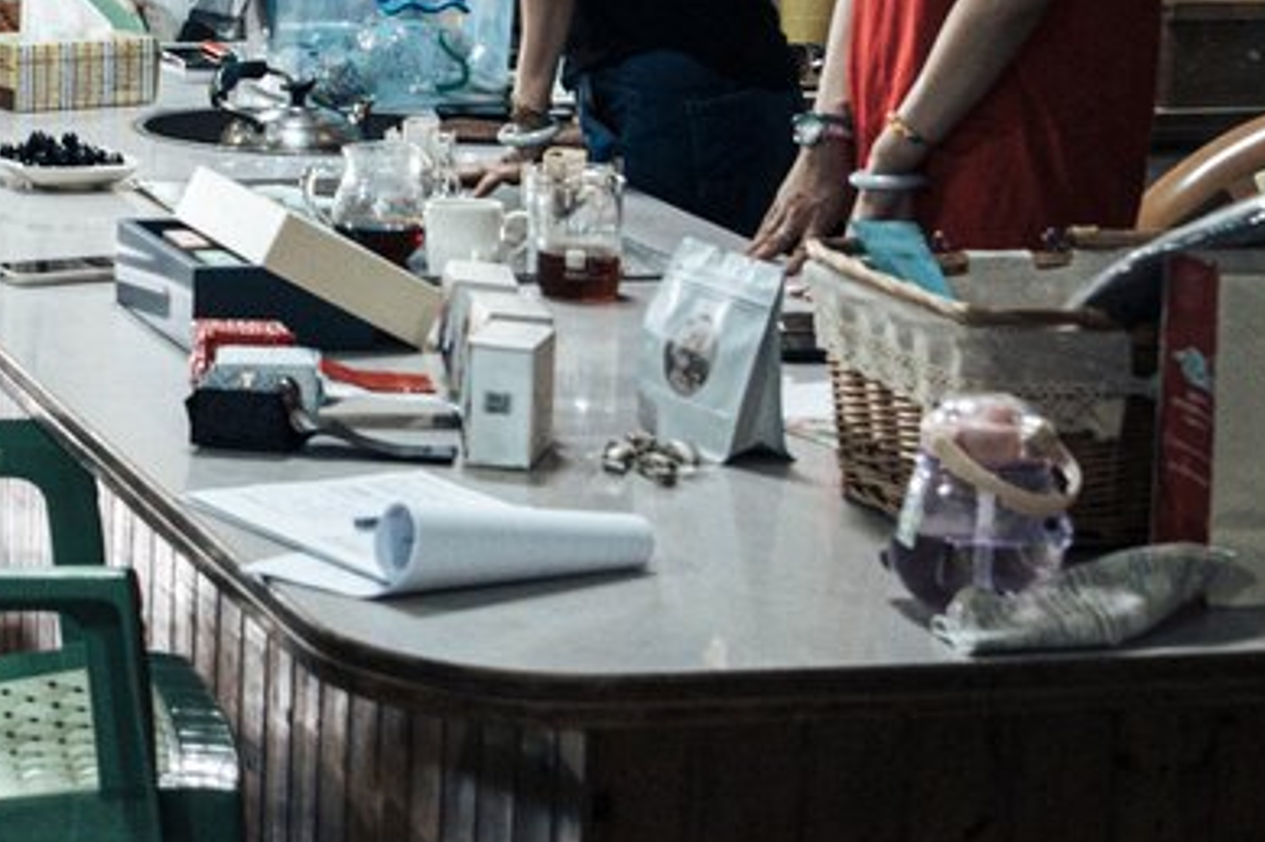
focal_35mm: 111
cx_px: -176
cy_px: -218
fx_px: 3899
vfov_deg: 12.0
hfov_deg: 17.7
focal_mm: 24
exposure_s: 1/60
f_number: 5
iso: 1000
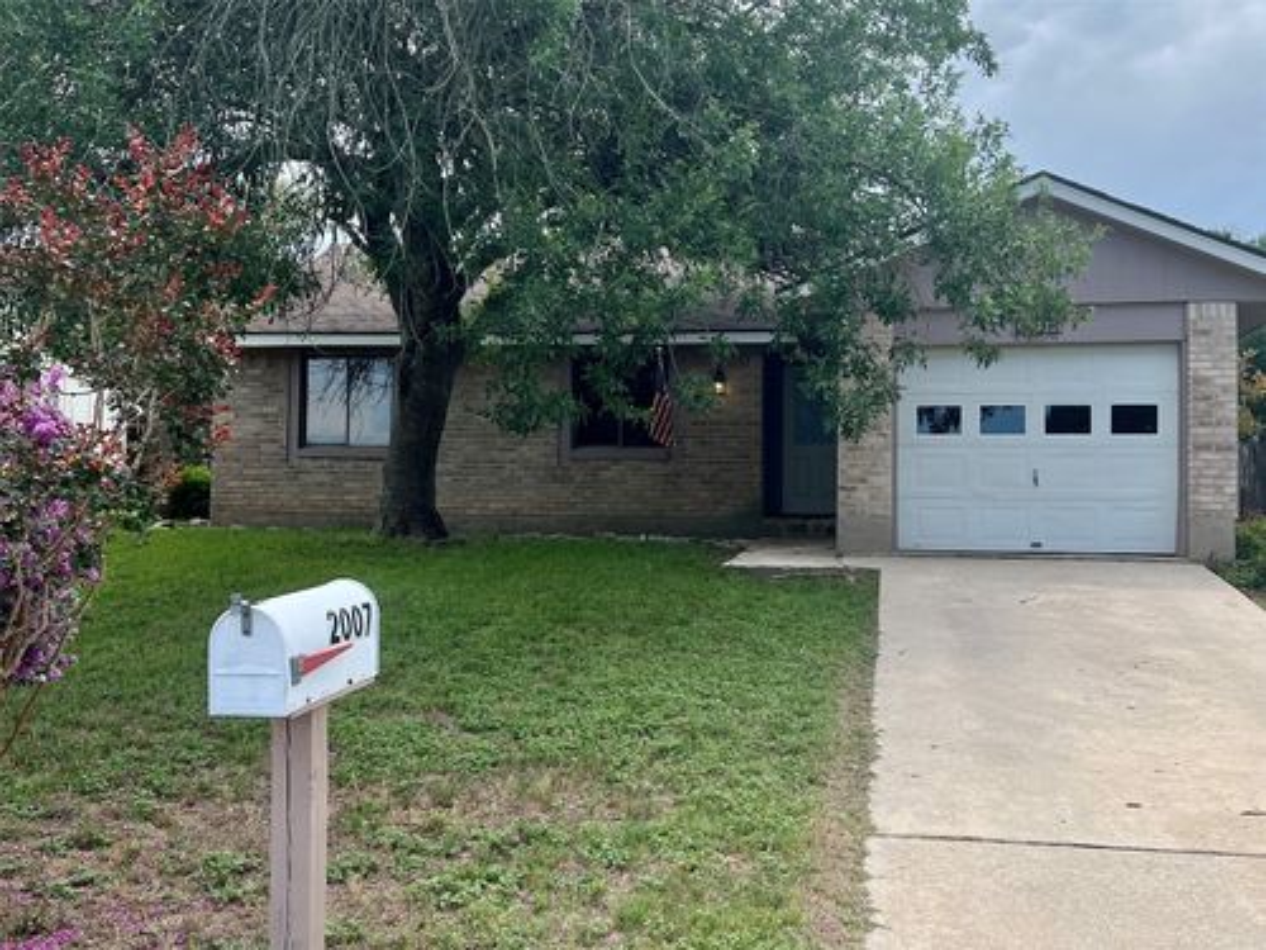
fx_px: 951
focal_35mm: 26
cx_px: 633
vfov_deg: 53.1
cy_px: 475
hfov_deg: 67.3
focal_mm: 5.7
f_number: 1.5
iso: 50
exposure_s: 1/2008
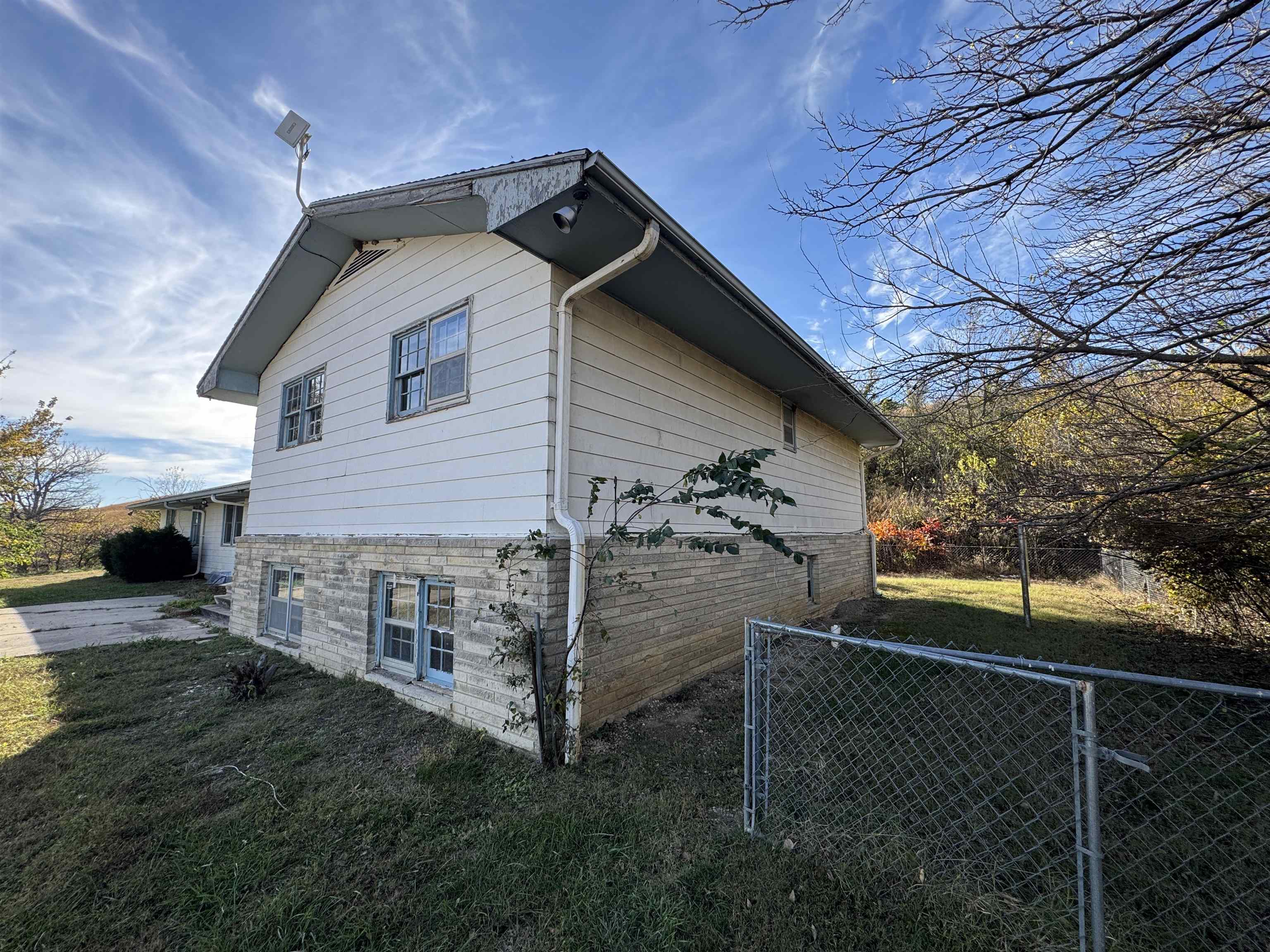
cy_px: 476
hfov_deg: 102.1
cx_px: 635
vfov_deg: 85.7
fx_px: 514
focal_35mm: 14
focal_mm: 2.22
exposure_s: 1/625
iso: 50
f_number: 2.2
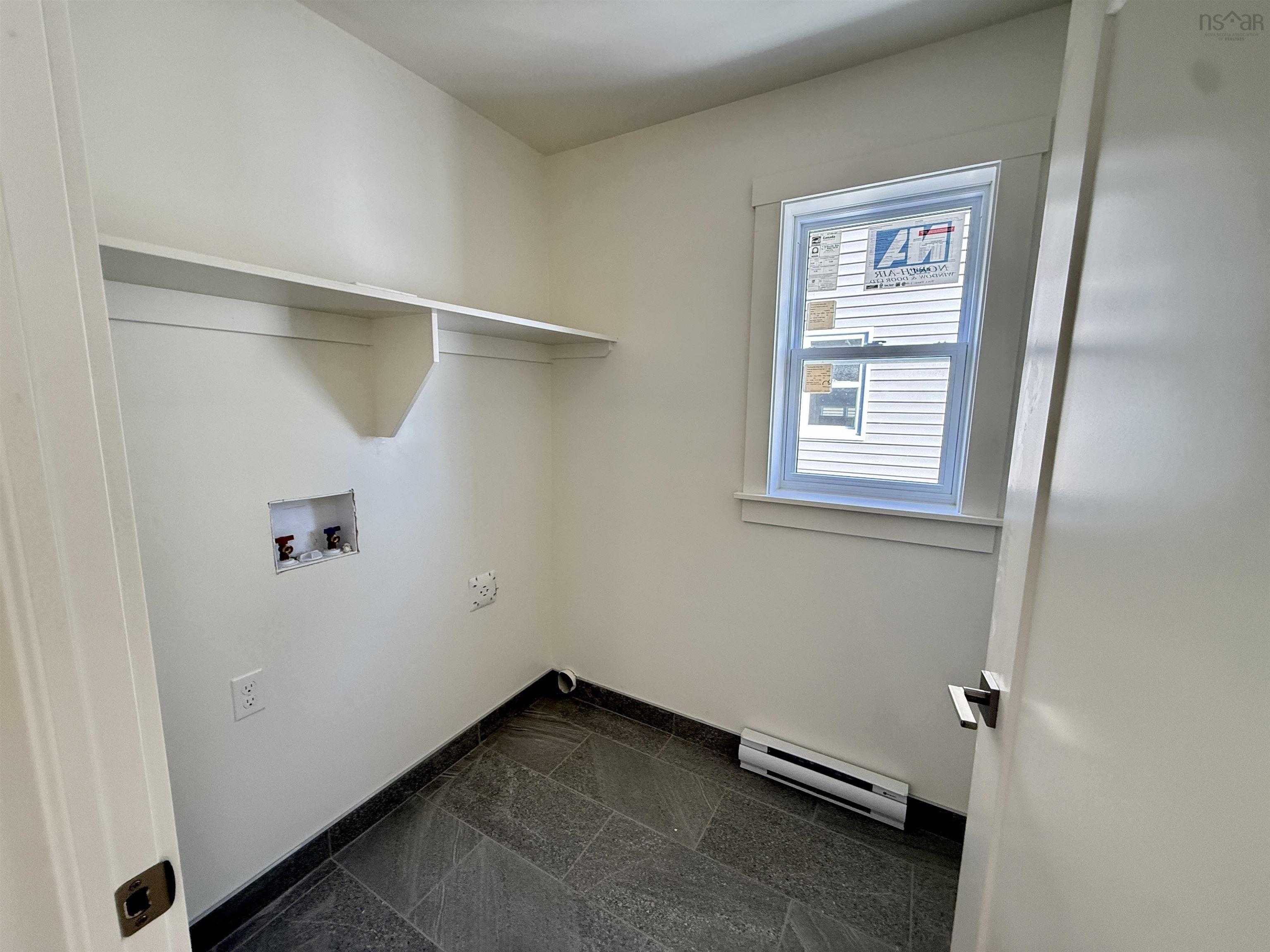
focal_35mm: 14
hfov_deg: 102.1
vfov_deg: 85.7
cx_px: 635
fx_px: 514
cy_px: 476
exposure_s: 1/120
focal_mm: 2.22
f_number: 2.2
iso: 200
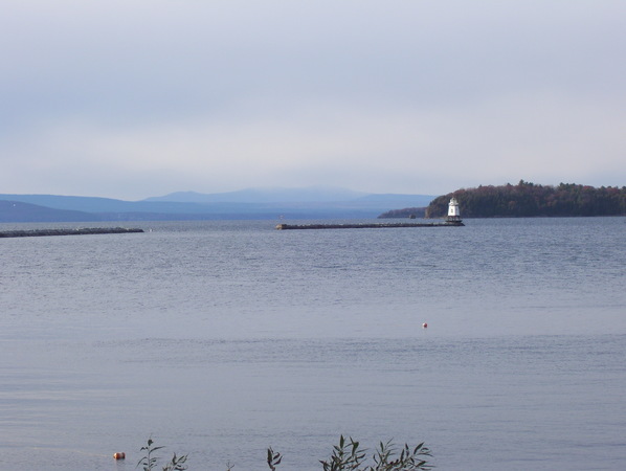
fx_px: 1955
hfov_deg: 18.2
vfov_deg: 13.7
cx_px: 313
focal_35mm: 108
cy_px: 236
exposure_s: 1/500
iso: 80
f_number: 4.6
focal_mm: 18
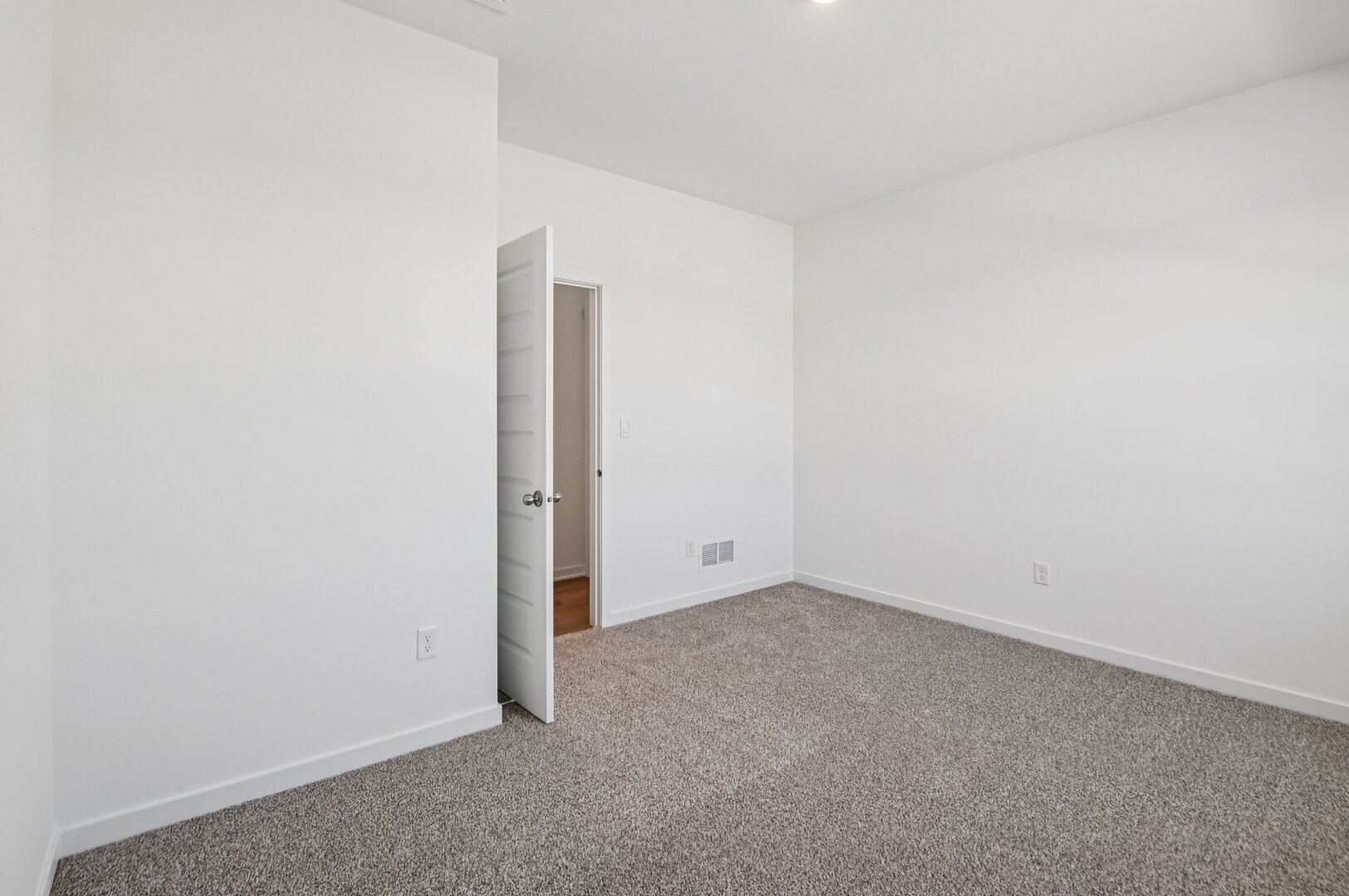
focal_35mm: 16
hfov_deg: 96.8
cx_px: 674
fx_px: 599
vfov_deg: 73.7
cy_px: 448
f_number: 13
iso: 400
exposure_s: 1/15
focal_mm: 16
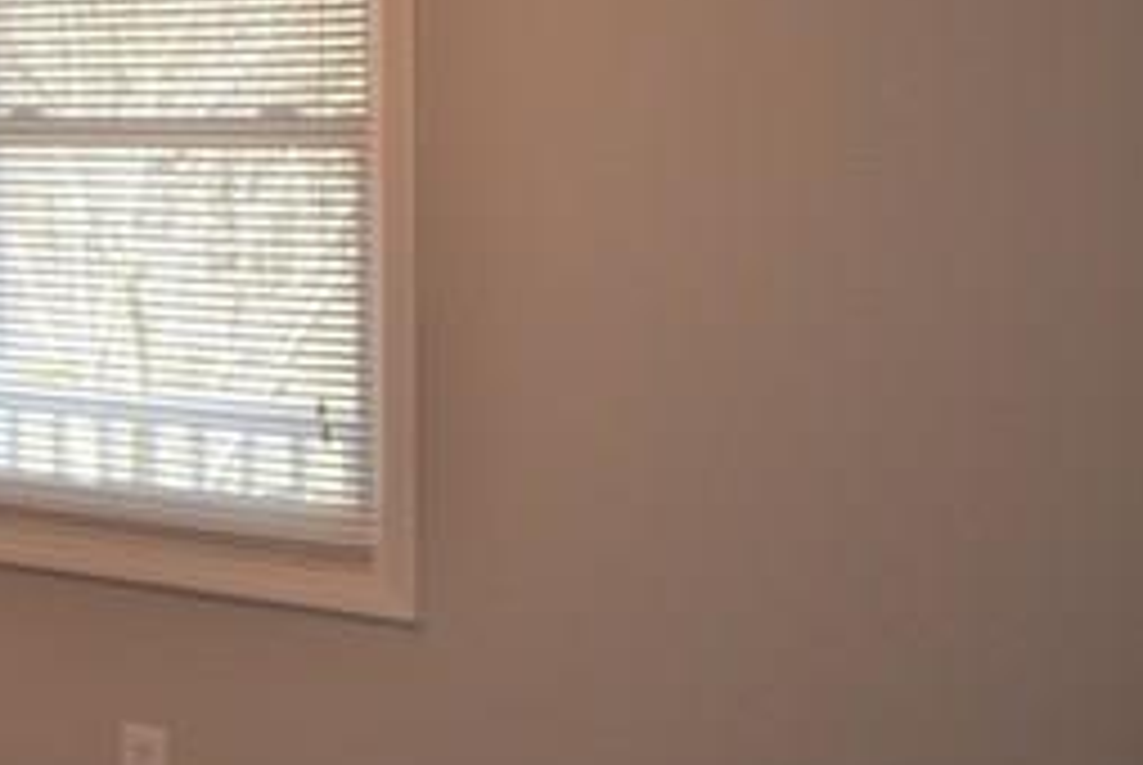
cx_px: -270
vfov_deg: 19.8
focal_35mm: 68
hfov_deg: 26.1
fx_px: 2161
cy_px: 133
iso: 450
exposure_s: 1/60
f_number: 3.5
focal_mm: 18
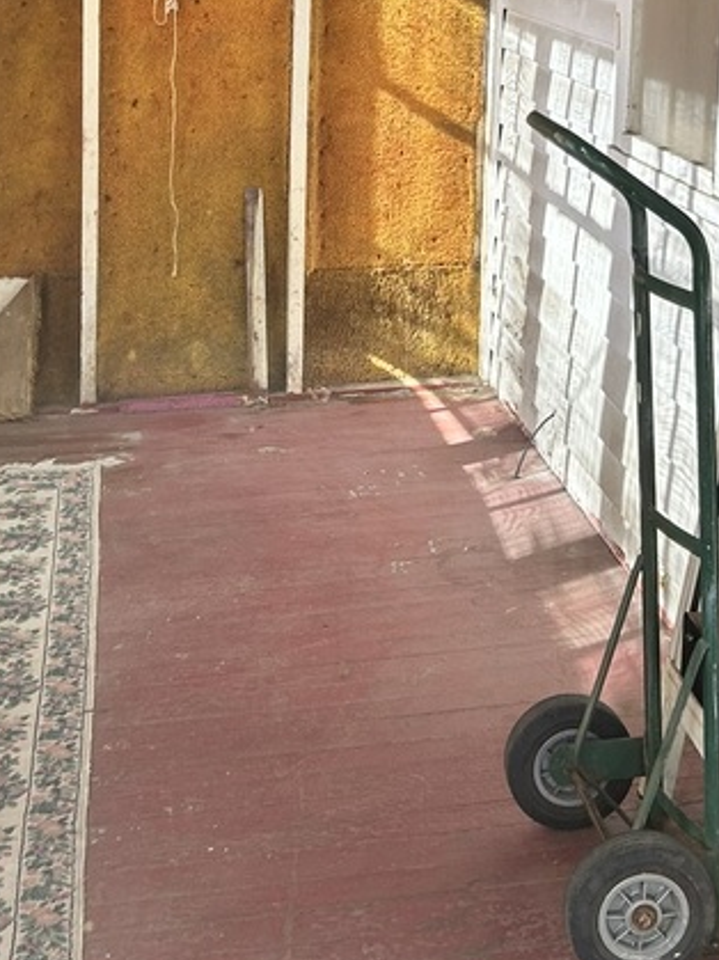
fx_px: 1856
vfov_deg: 28.0
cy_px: 105
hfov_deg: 21.8
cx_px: 495
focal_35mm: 67
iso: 64
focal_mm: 5.7
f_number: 1.5
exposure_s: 1/121
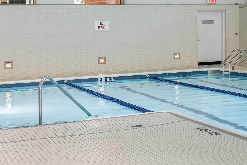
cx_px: 318
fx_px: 583
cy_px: 22
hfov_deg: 21.7
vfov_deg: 15.9
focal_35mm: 85
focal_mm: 24
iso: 320
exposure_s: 1/400
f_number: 6.3
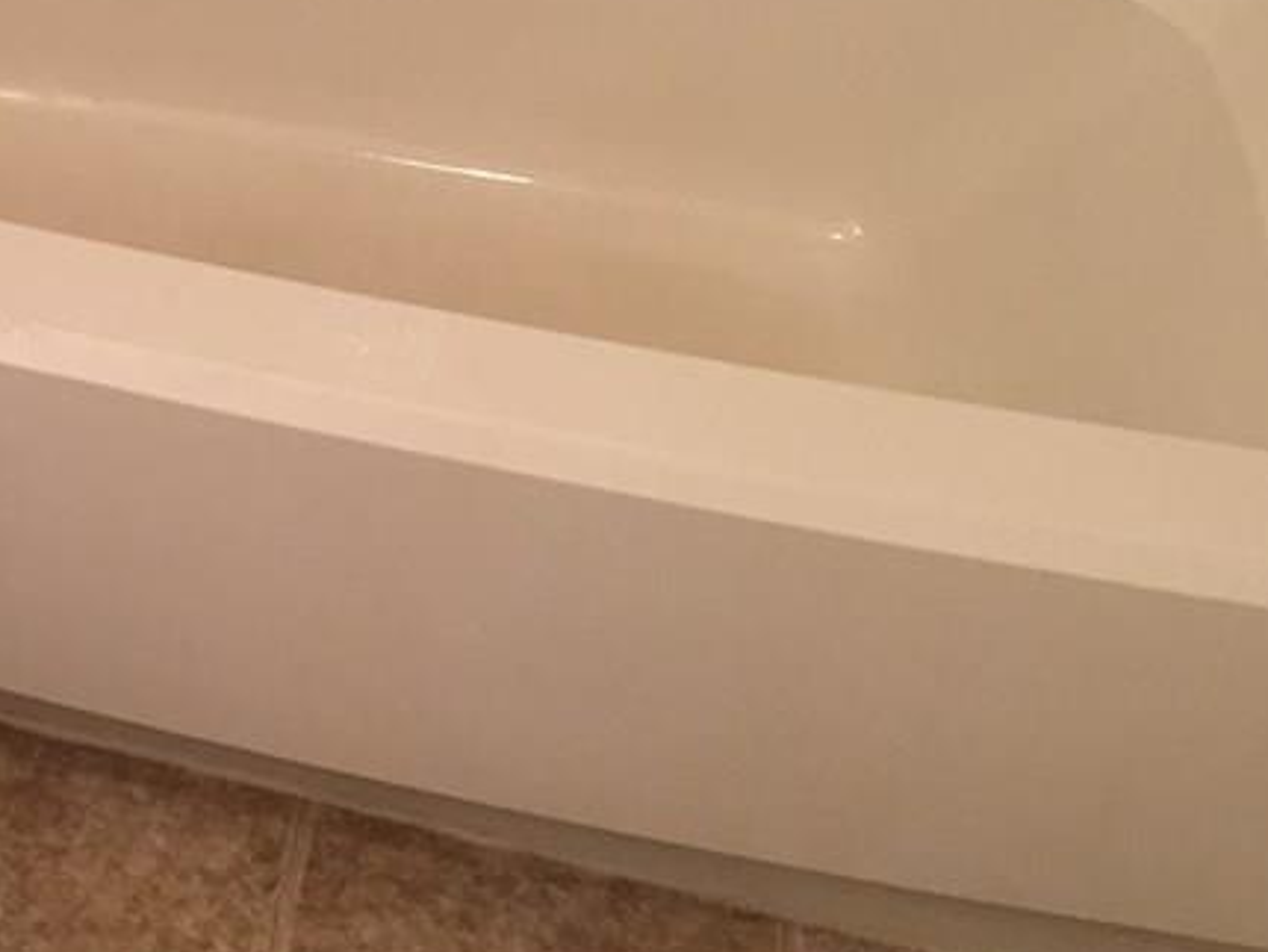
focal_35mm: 69
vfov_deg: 21.0
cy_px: 144
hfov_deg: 25.9
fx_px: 2529
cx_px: -150
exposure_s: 1/30
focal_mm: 4.15
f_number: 2.2
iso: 100
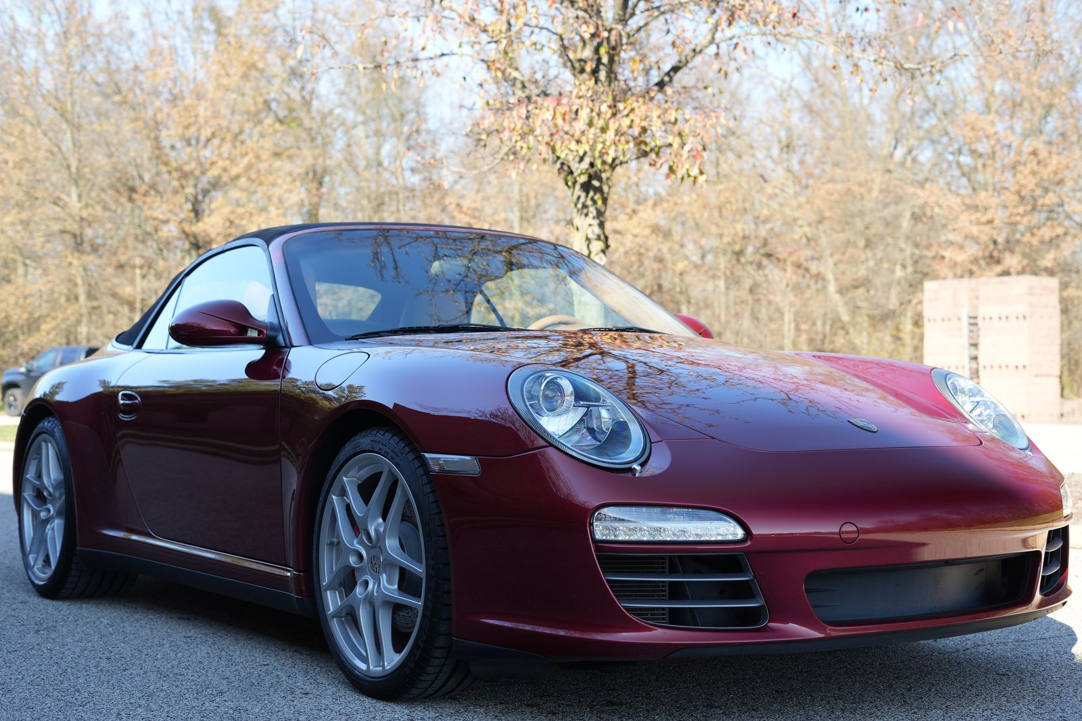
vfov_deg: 27.0
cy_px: 360
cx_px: 541
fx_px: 1503
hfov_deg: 39.6
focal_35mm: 50
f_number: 4.5
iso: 100
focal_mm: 50
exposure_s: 1/80
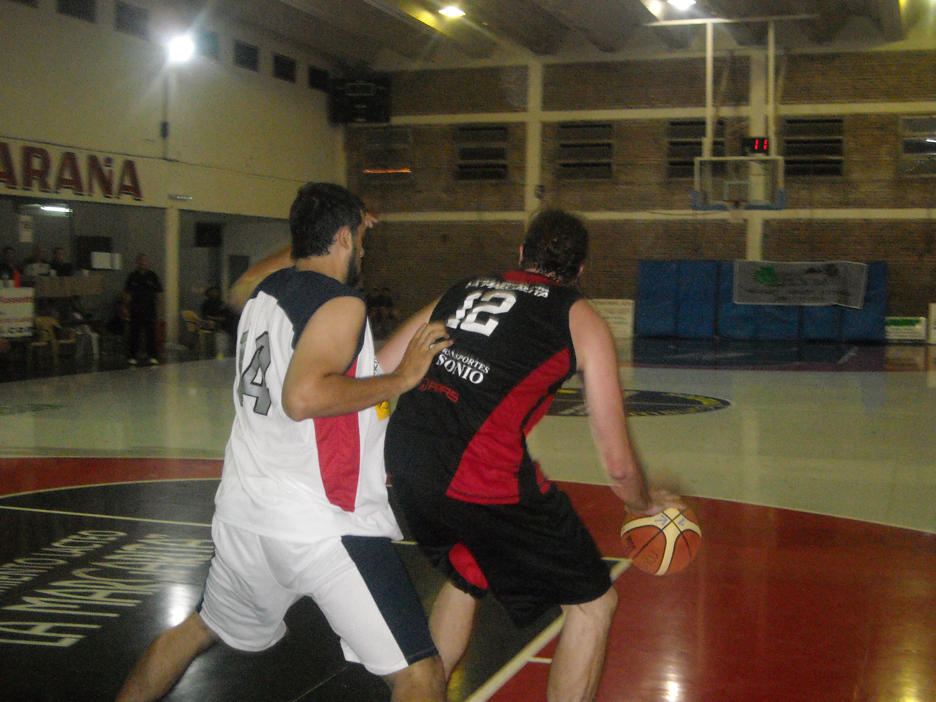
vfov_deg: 29.7
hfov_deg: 38.9
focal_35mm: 49
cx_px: 468
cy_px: 351
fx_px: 1325
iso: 518
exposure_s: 1/60
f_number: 3.2
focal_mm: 7.92
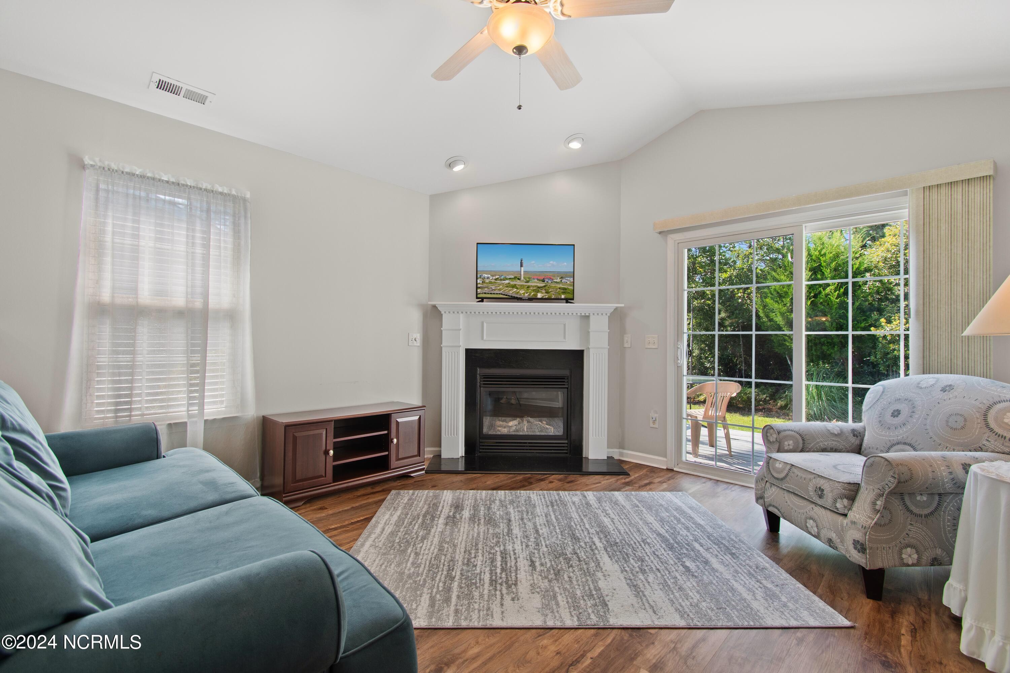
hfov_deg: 100.4
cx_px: 505
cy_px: 336
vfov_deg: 77.3
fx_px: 421
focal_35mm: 15
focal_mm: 10
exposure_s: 1/25
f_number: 4.5
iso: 100
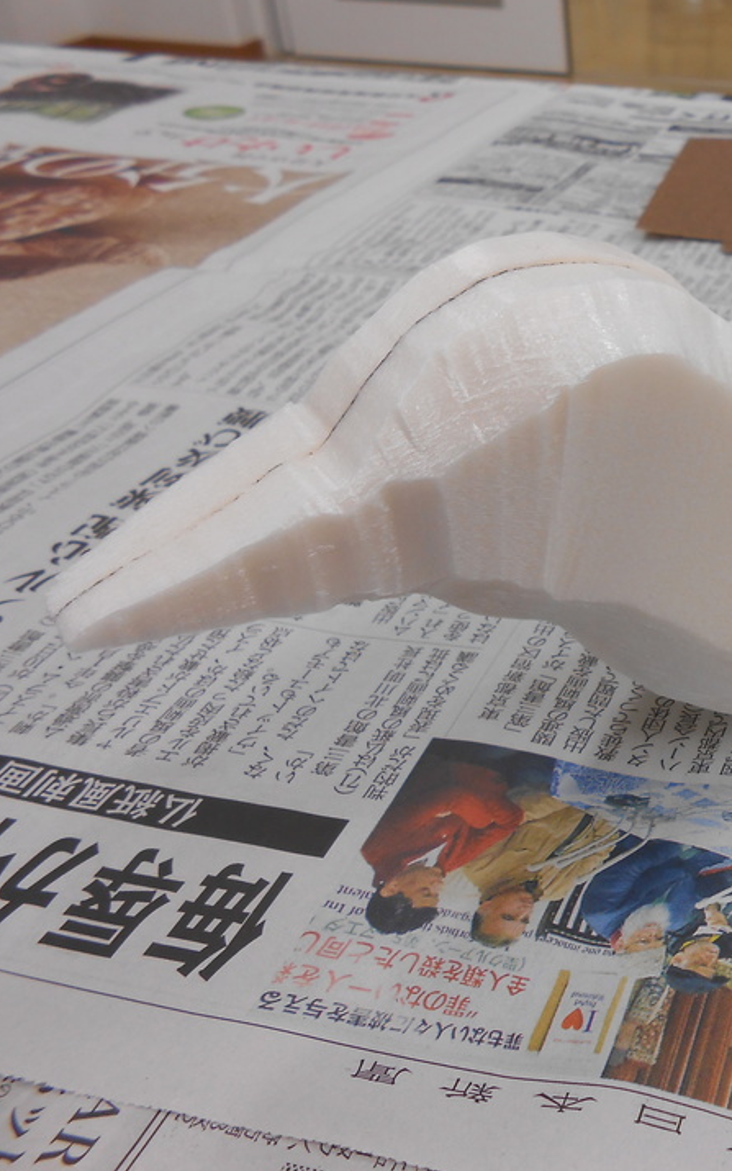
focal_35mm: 37
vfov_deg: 52.7
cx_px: 761
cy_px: 583
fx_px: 1181
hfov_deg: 31.4
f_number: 3.5
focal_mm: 4.6
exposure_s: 1/30
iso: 80
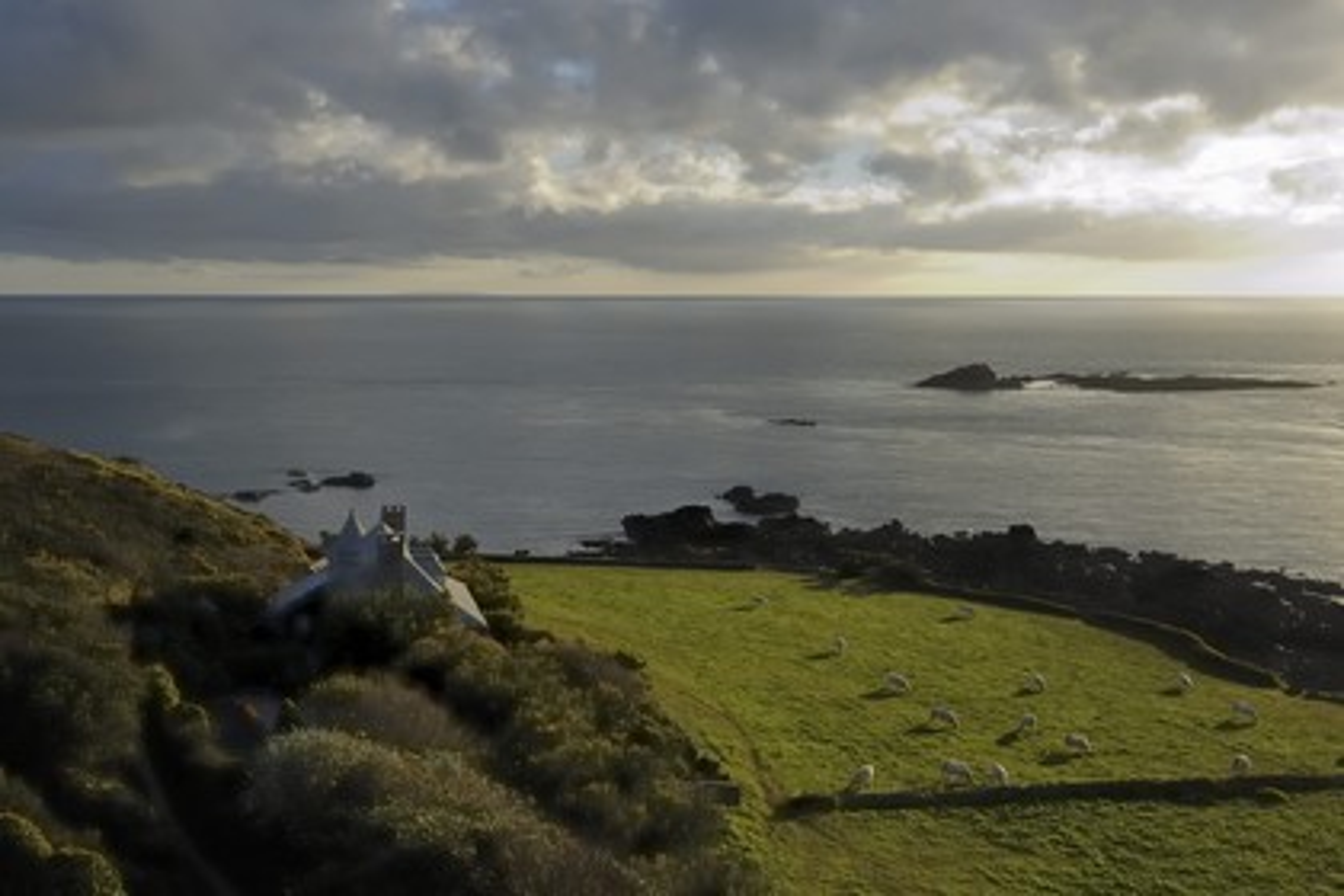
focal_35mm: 33
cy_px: 448
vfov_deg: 40.0
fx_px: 1232
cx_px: 672
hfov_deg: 57.2
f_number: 6.7
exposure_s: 1/160
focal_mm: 22
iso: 100
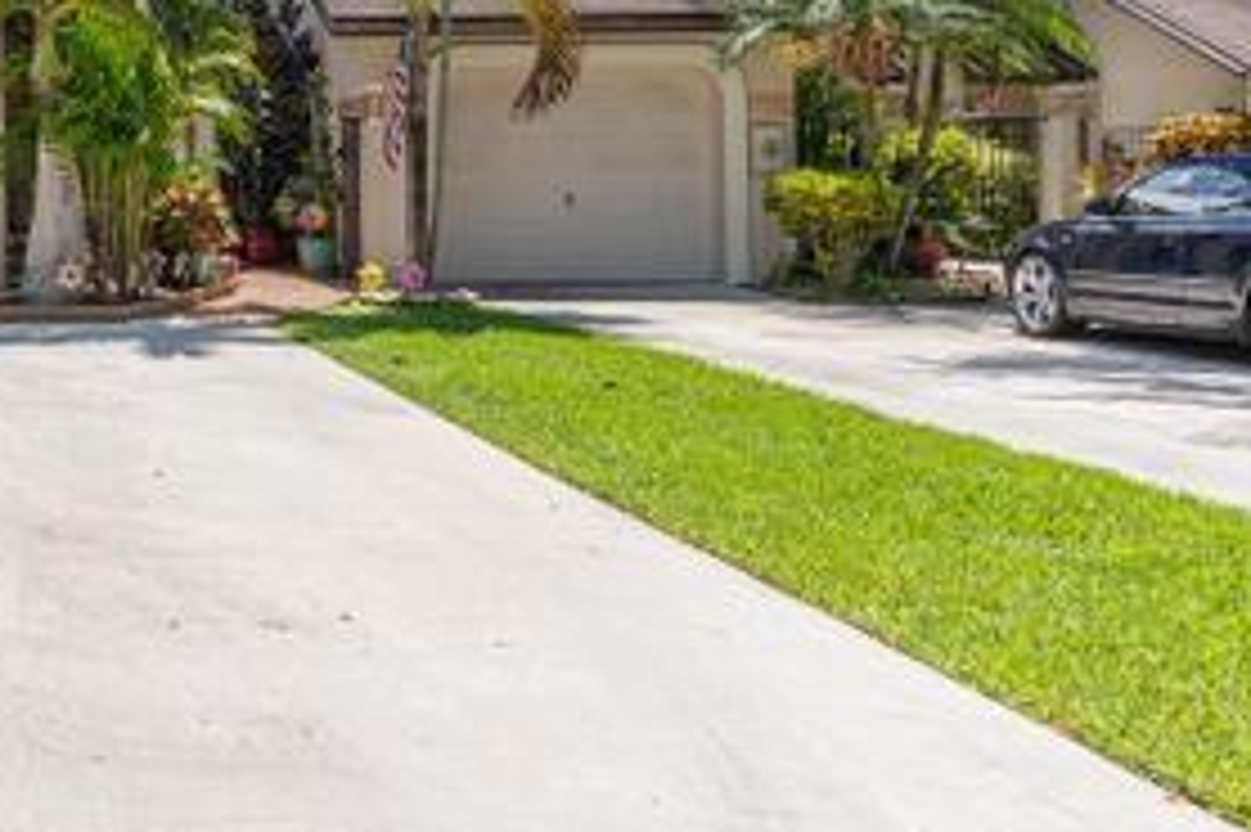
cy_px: 97
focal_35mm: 59
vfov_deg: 22.5
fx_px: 2049
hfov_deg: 29.3
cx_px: -248
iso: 400
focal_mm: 16
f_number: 8
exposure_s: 1/125
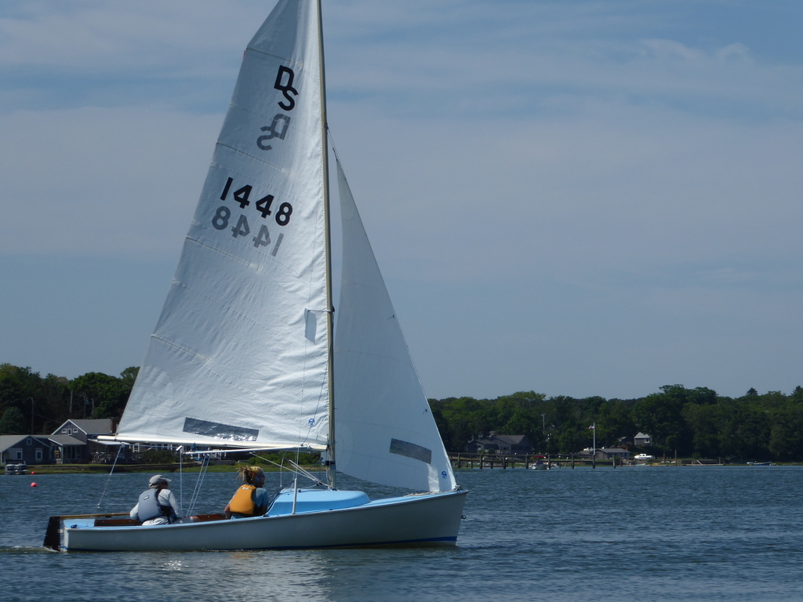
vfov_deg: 7.2
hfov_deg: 9.6
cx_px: 402
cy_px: 301
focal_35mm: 206
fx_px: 4779
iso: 80
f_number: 5.6
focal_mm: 33.2
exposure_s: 1/800
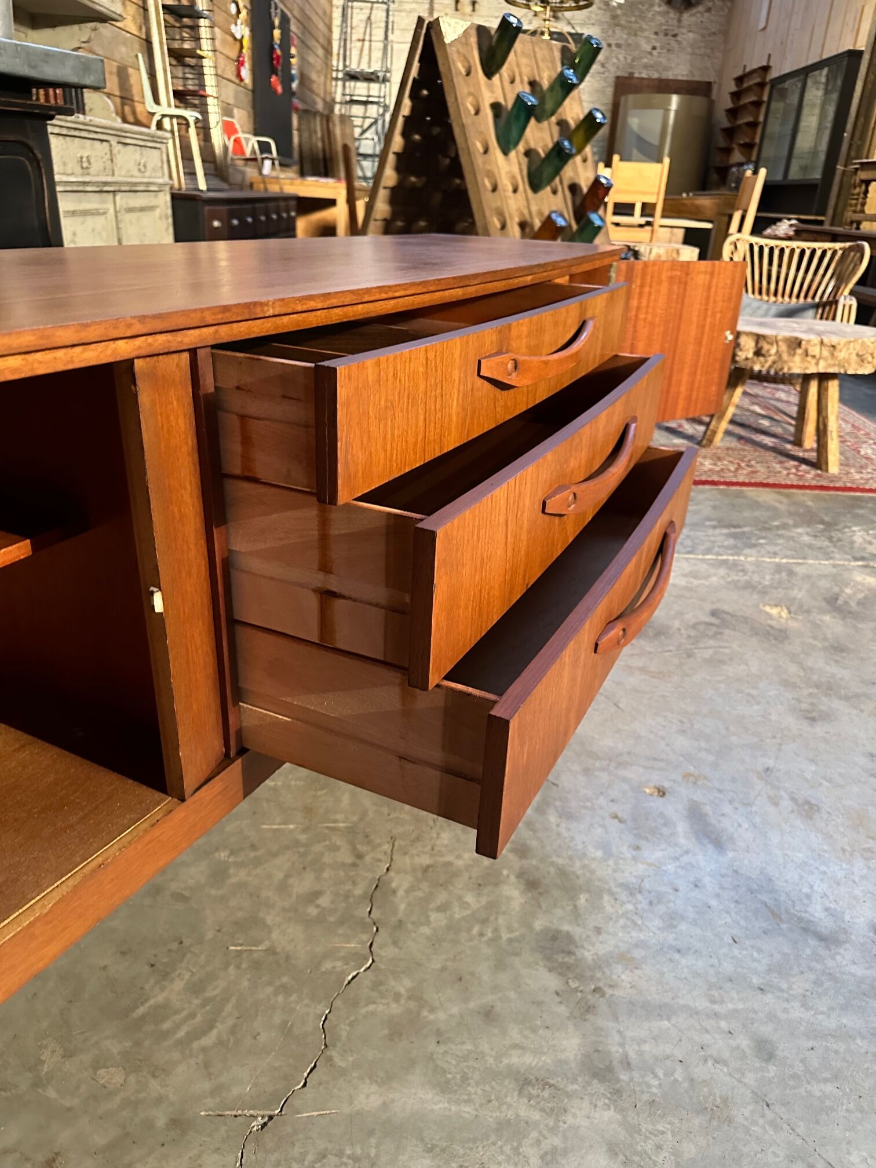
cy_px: 584
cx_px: 438
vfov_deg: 71.6
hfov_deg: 56.8
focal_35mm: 24
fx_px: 810
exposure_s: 1/50
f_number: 1.78
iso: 640
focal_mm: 6.86
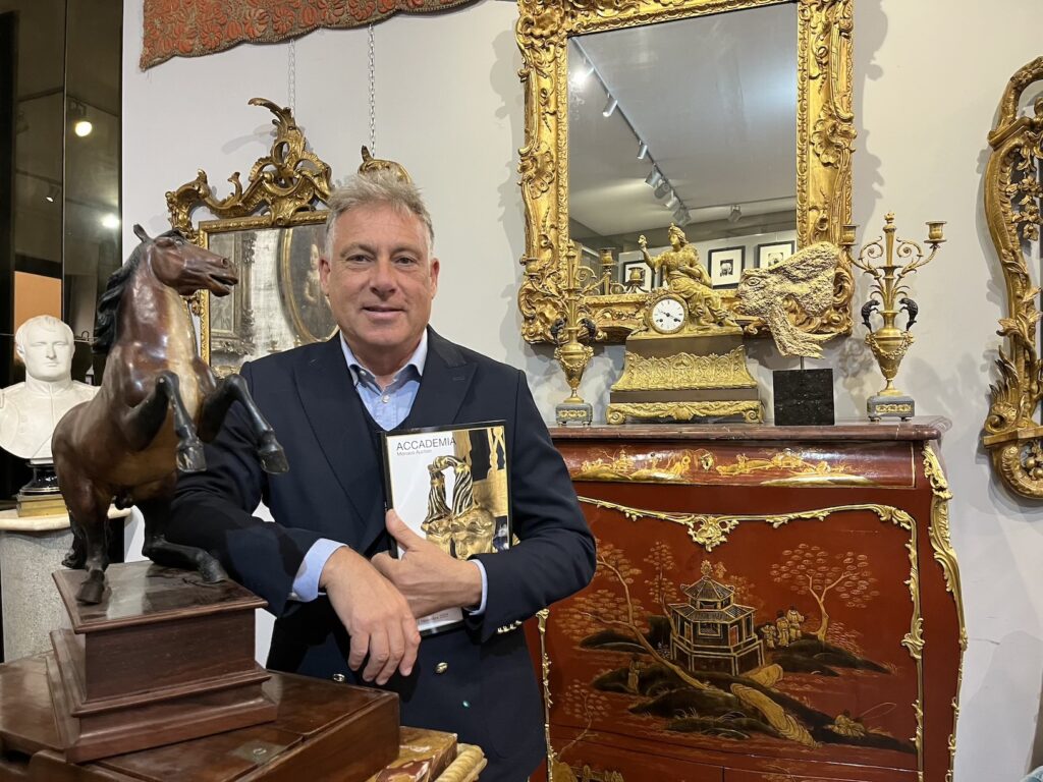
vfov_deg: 53.1
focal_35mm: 26
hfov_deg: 67.3
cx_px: 522
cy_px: 391
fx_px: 783
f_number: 1.6
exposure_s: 1/50
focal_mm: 5.1
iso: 320
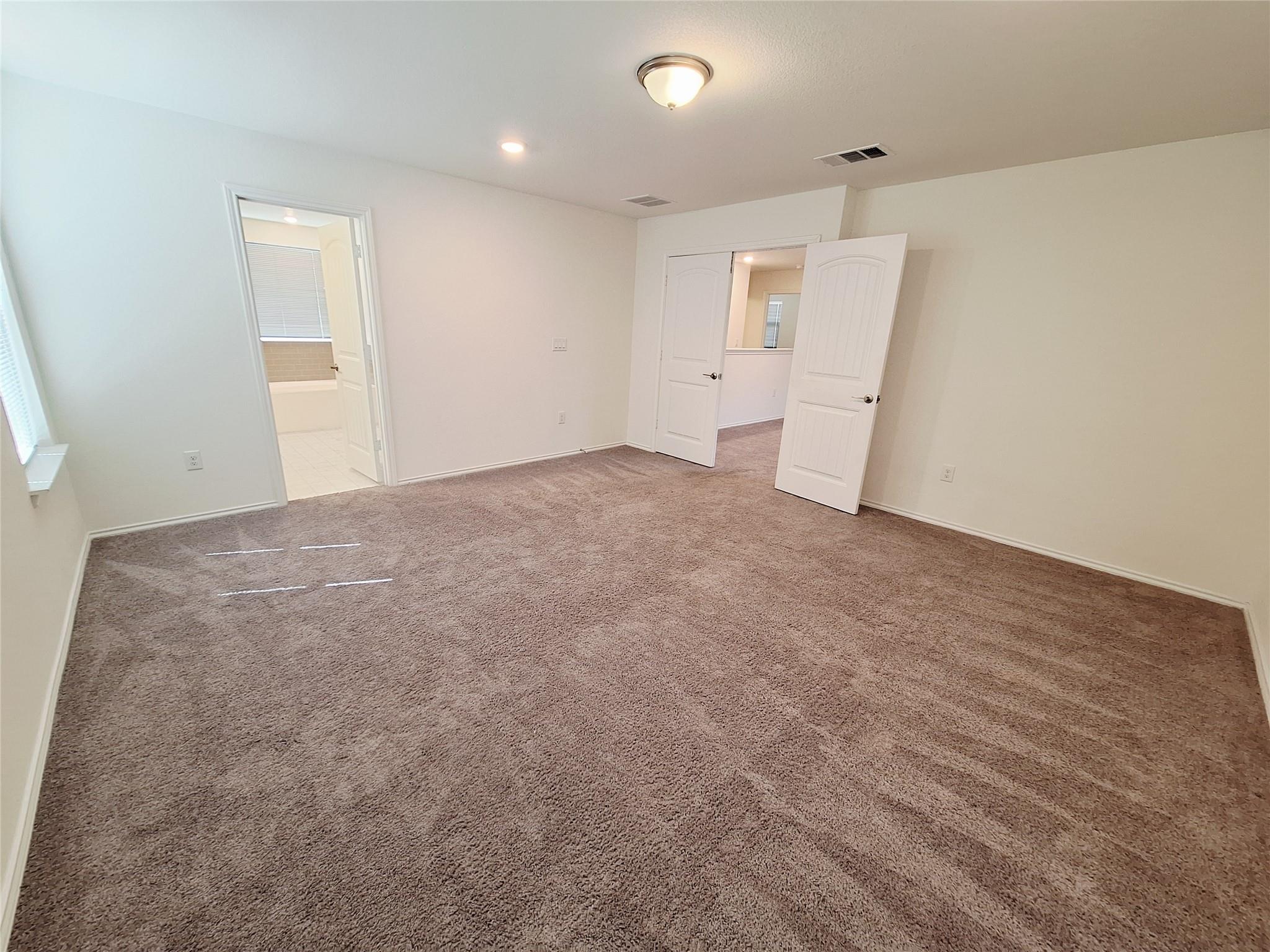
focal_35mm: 13
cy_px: 476
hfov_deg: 106.2
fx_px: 477
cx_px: 635
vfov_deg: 89.9
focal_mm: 1.74
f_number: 2.2
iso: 100
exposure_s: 1/40
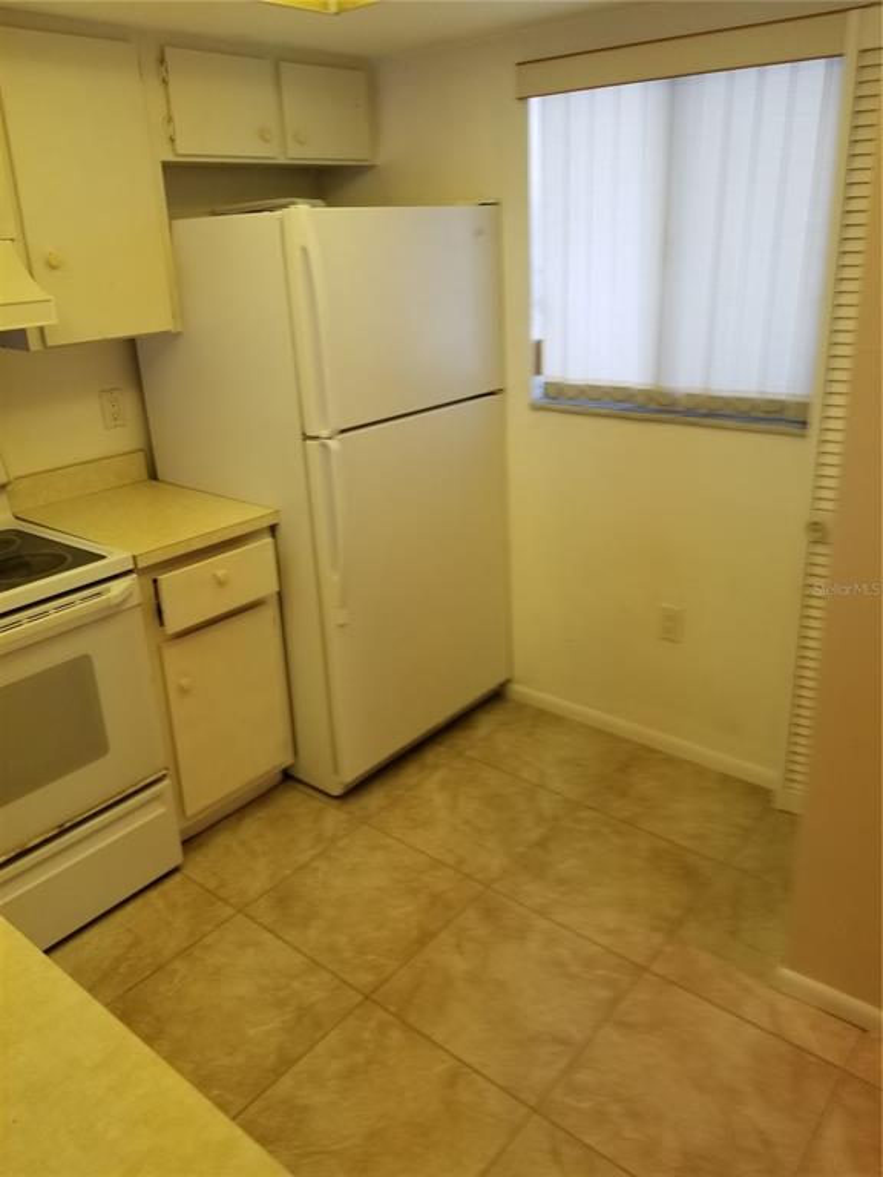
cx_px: 442
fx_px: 884
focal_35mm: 26
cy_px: 588
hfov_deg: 53.1
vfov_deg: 67.3
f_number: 1.7
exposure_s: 1/50
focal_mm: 4.25
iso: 80
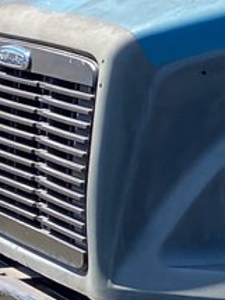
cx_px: 906
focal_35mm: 183
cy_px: 33
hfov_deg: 6.5
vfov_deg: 10.8
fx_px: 1588
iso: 32
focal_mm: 4.25
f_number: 1.8
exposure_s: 1/827
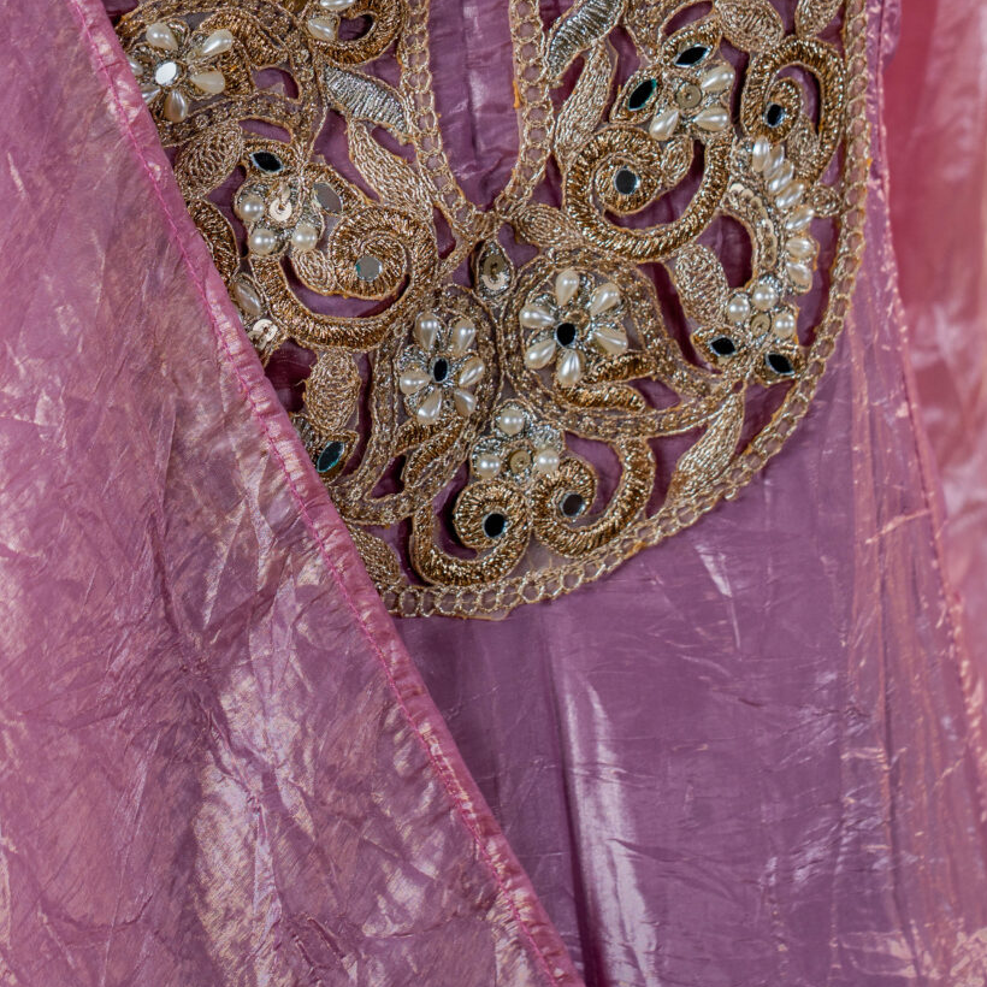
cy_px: -156
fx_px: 6742
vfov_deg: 8.3
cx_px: 327
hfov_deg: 8.4
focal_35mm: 209
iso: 100
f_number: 7.1
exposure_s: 1/100
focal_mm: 105
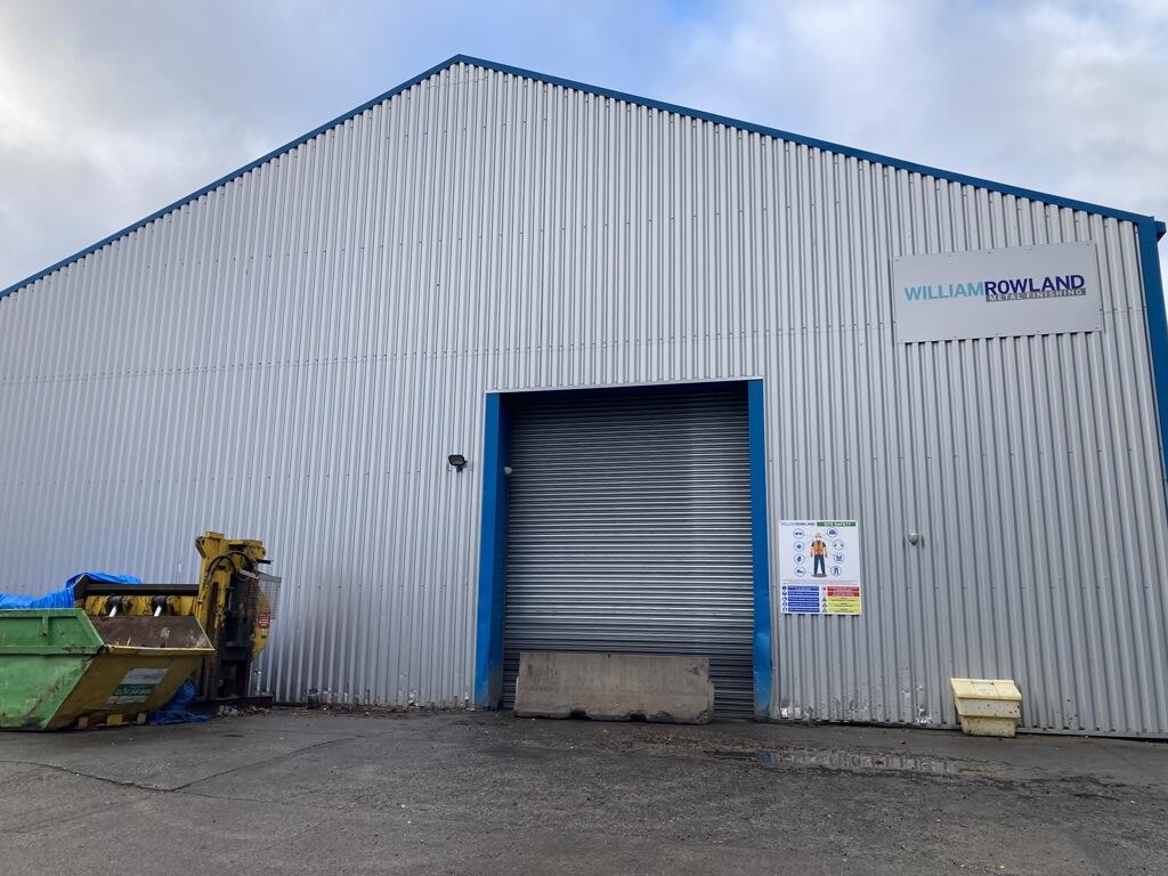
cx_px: 584
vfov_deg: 49.7
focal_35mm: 28
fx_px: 945
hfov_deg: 63.4
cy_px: 438
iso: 20
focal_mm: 3.99
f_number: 1.8
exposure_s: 1/481
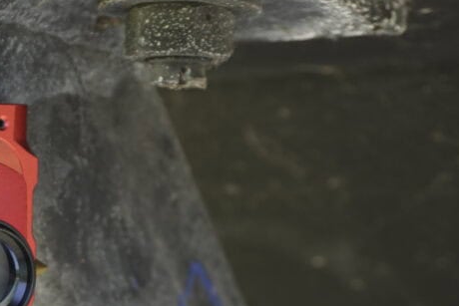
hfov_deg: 15.9
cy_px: 316
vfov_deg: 10.7
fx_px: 1620
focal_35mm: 127
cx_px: 42
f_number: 5.6
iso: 320
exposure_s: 1/160
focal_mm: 38
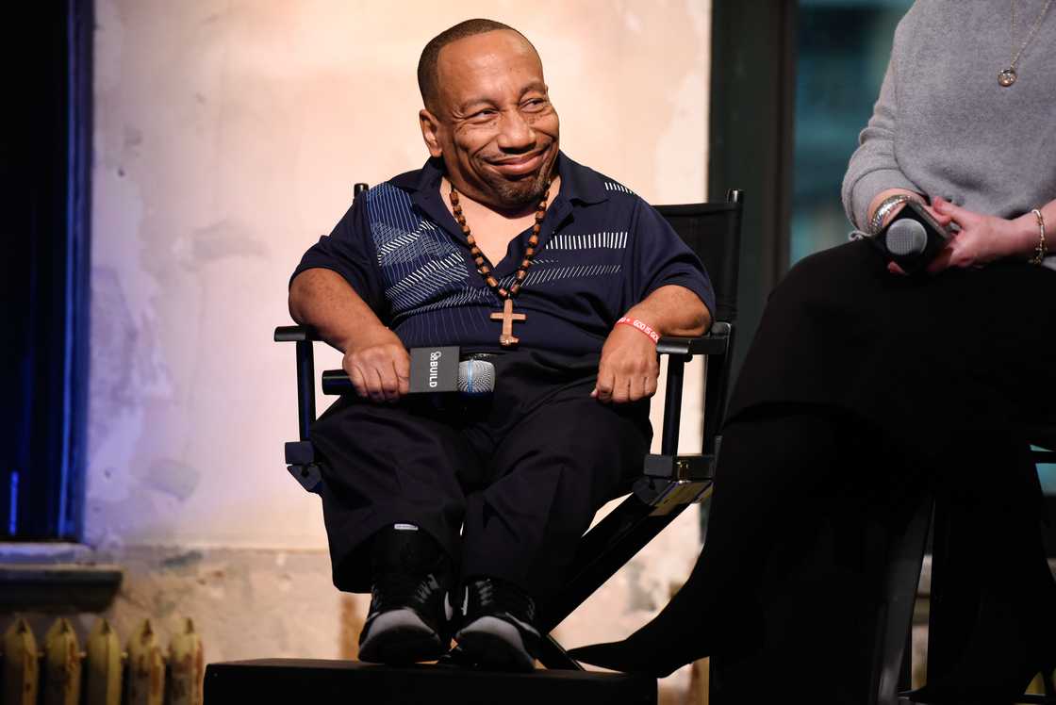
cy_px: 352
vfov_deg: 7.4
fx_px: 5429
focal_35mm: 185
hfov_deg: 11.1
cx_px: 528
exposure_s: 1/320
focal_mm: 185
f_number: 3.2
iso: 3200
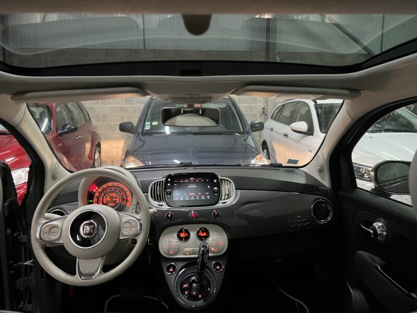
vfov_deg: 53.1
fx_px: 313
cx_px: 208
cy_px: 156
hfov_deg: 67.3
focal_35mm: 26
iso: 640
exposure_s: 1/33
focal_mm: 5.7
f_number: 1.5
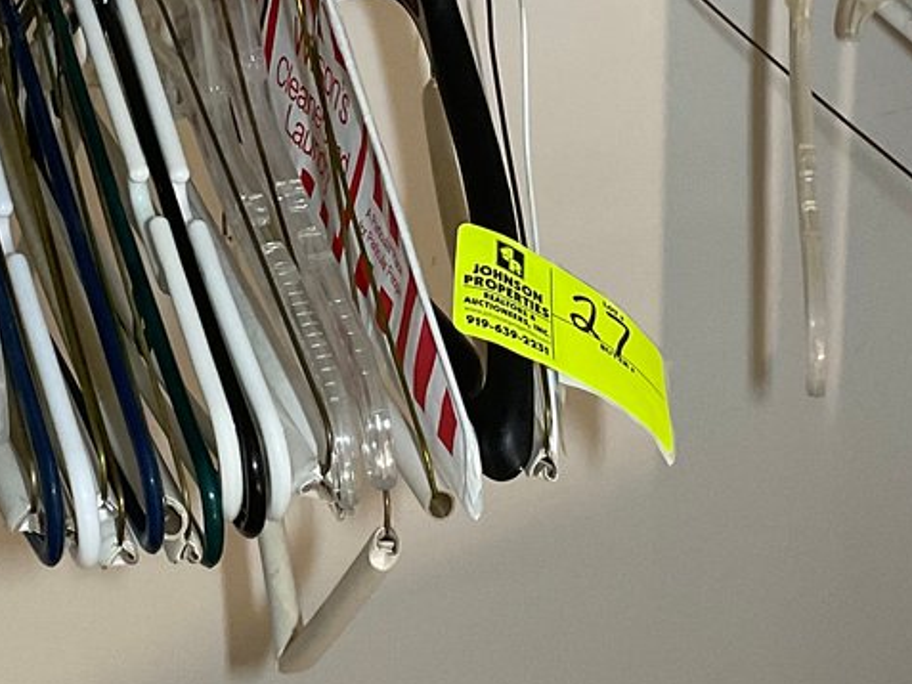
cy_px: 68
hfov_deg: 21.3
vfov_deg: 15.9
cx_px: 395
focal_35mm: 92
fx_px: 2424
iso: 100
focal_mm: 3
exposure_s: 1/60
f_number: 1.8
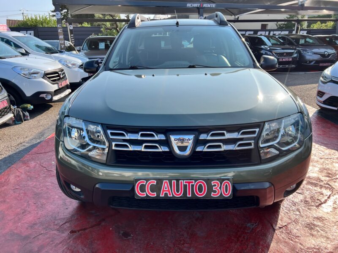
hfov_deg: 67.3
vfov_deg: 53.1
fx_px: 254
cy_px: 126
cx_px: 169
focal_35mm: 26
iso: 50
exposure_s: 1/1972
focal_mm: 5.7
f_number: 1.5
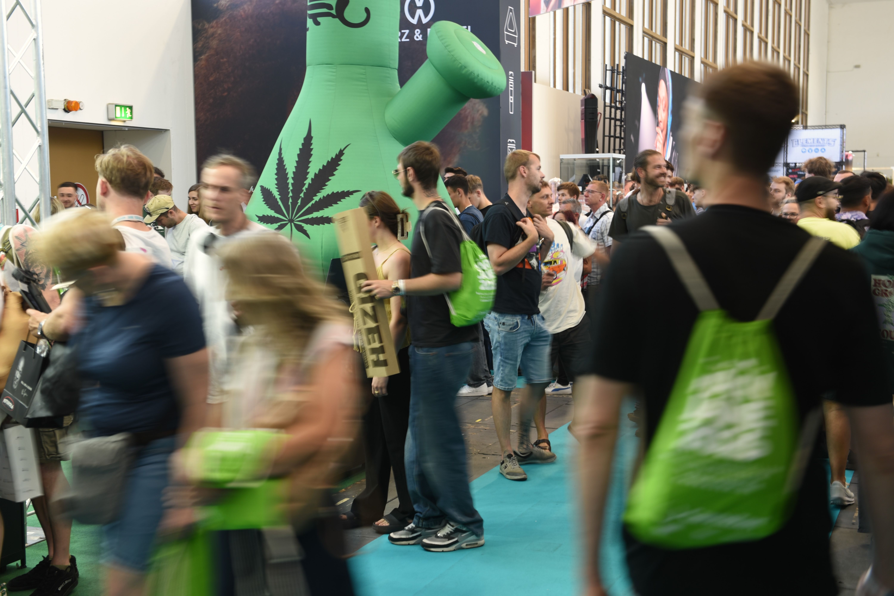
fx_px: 1242
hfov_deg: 39.6
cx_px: 447
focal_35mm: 50
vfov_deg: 27.0
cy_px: 298
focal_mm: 50
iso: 125
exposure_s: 1/10
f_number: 5.6
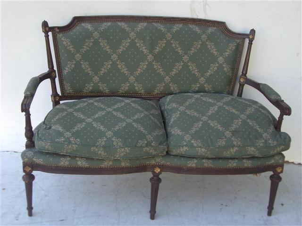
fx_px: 480
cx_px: 151
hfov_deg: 34.9
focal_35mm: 55
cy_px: 113
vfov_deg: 26.6
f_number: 3.3
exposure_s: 1/100
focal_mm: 9
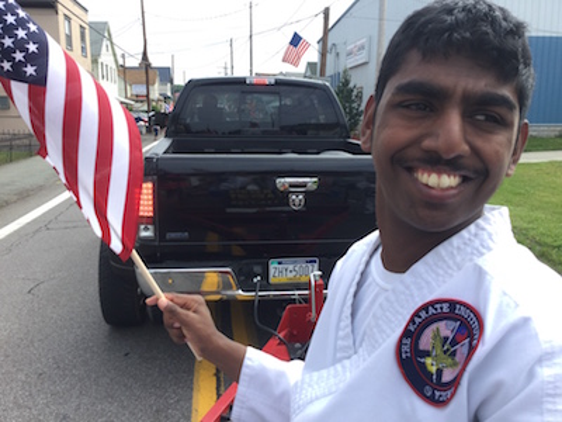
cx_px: 281
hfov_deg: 58.4
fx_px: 503
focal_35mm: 31
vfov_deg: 45.4
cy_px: 211
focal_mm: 3.3
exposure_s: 1/494
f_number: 2.4
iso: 25
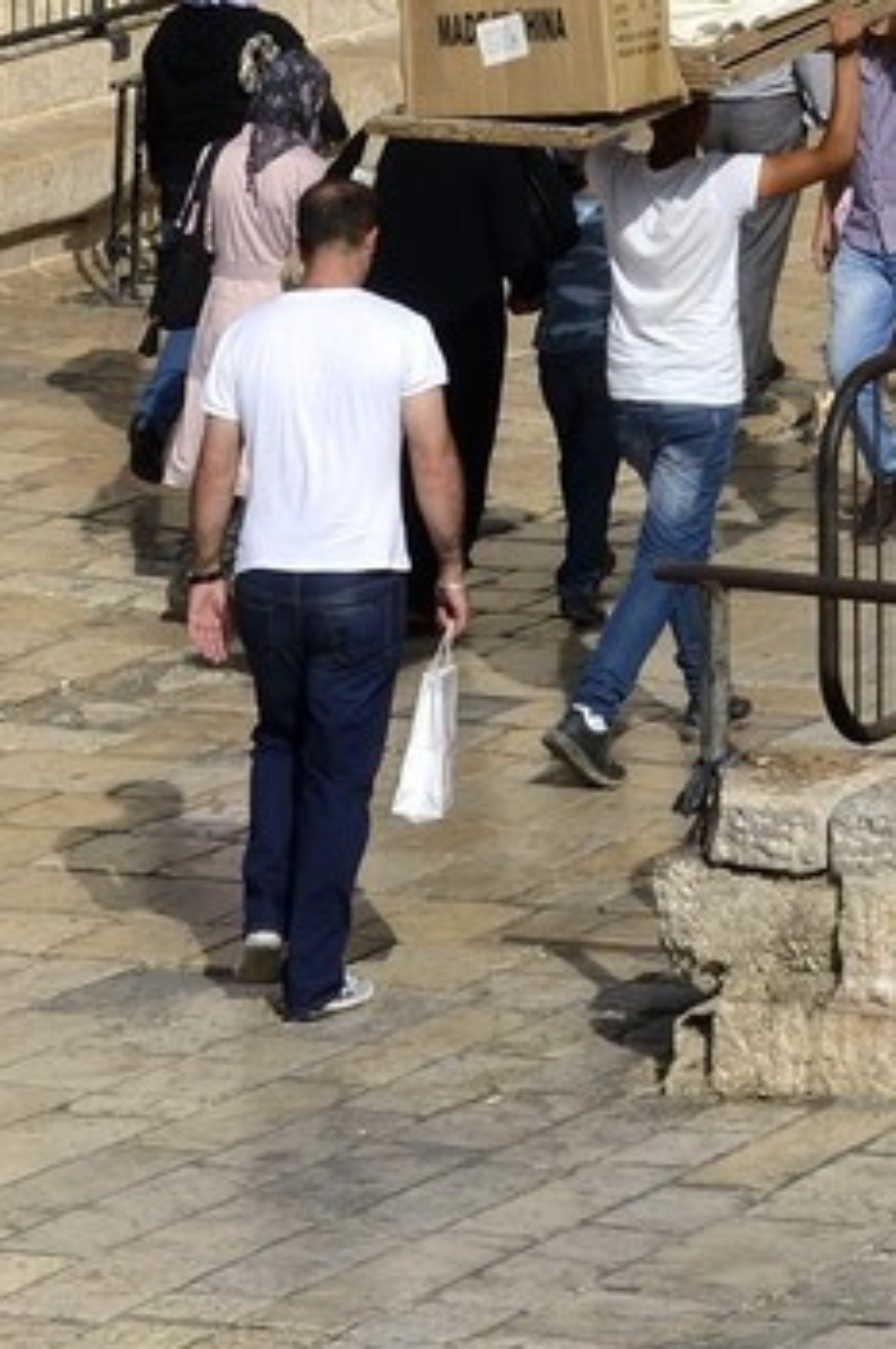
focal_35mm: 228
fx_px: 8537
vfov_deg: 8.5
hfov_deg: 5.9
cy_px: -1572
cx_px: 1827
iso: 200
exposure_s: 1/320
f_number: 13
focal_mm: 50
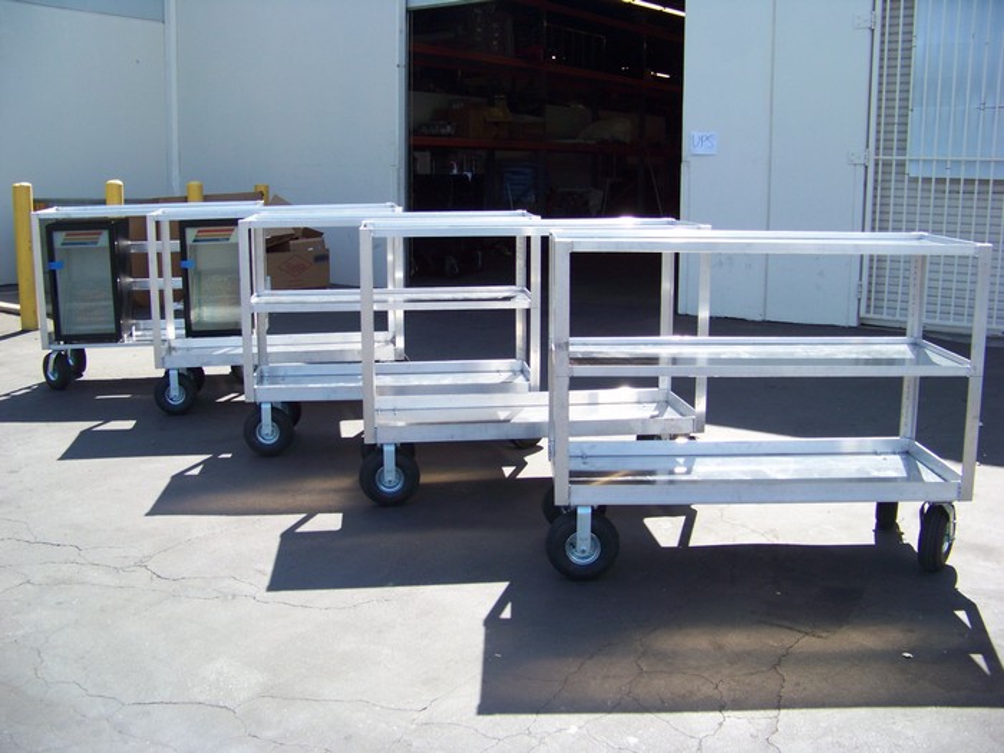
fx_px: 1044
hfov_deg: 51.4
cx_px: 502
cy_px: 376
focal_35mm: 36
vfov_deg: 39.7
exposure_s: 1/500
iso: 72
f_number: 2.8
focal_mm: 5.85
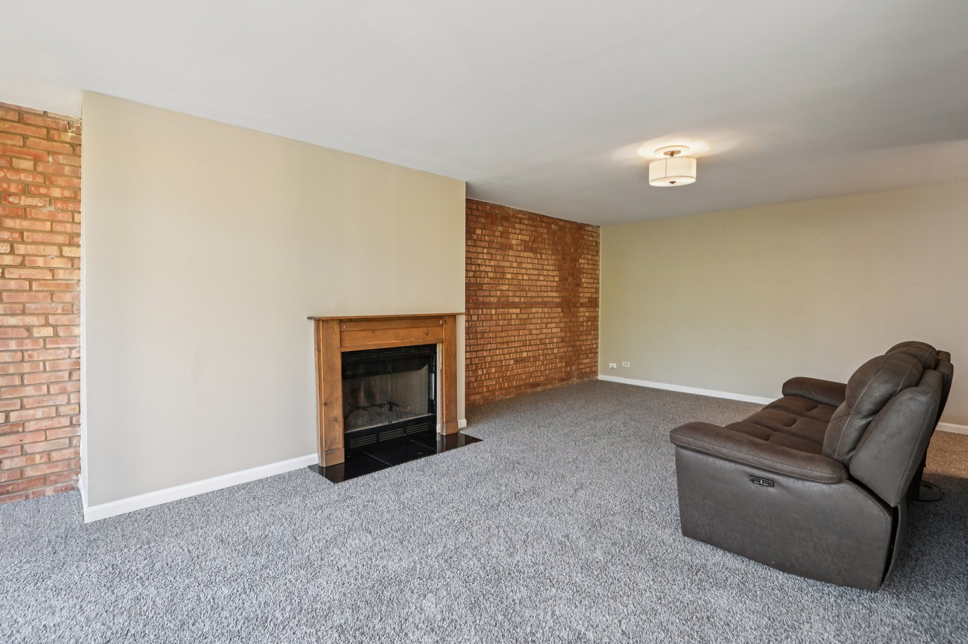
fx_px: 430
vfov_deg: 73.7
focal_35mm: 16
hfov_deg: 96.8
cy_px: 322
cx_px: 484
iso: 400
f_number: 13
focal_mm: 16
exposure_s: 1/5
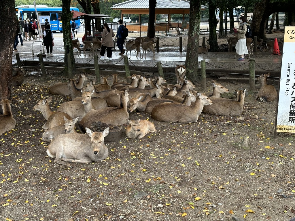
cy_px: 110
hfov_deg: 39.7
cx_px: 148
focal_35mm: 48
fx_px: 409
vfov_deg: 30.3
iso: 50
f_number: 1.78
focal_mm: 6.86
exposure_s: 1/129
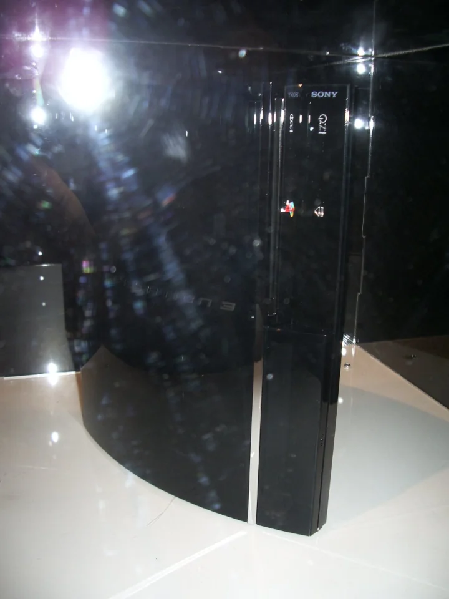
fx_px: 605
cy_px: 300
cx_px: 224
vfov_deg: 52.6
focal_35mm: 35
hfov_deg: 40.7
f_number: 2.6
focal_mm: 5.8
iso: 100
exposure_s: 1/40
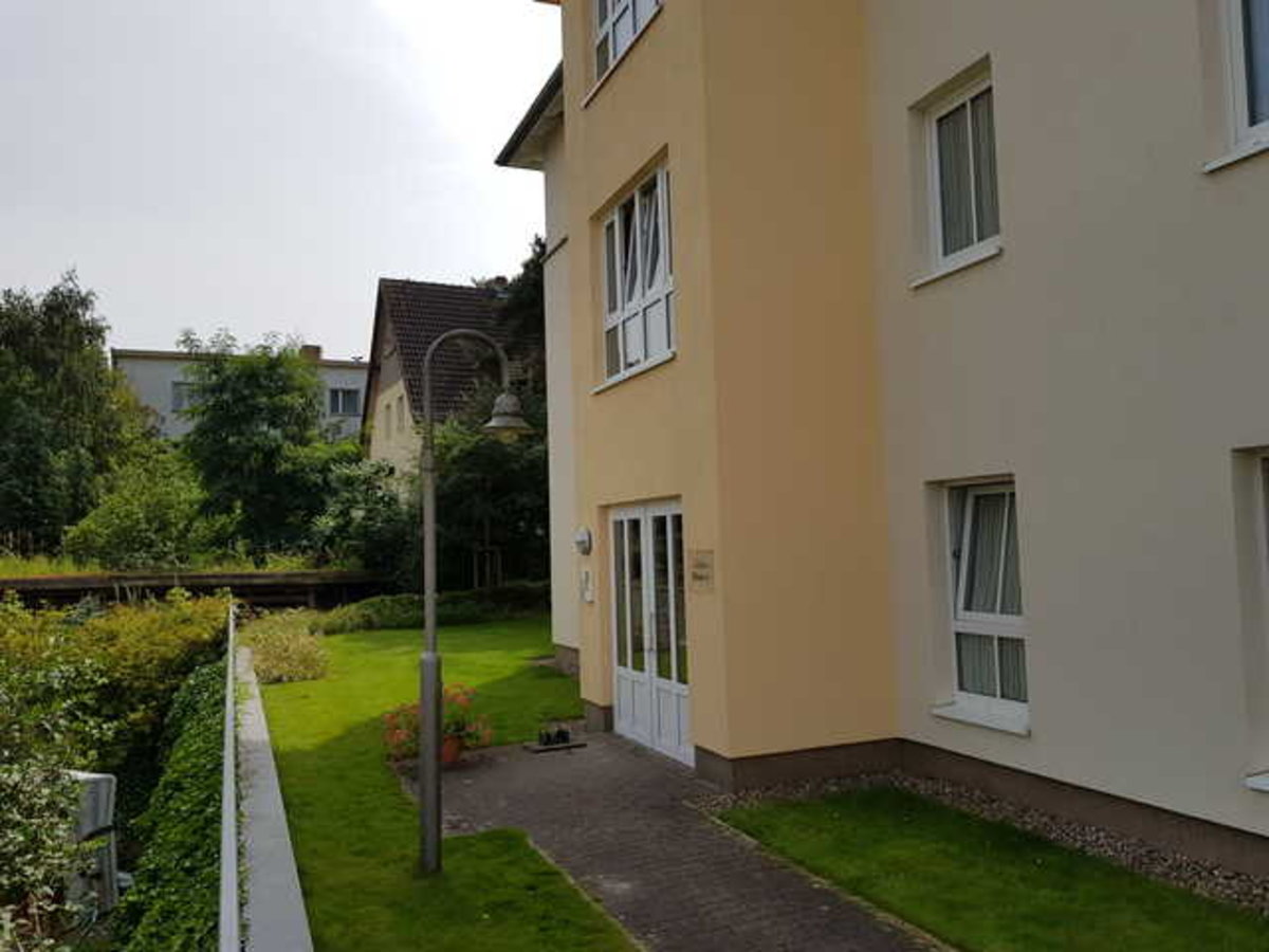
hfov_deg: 67.3
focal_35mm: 26
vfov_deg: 53.1
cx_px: 634
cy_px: 476
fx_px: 953
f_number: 1.7
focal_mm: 4.2
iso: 40
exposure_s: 1/3312
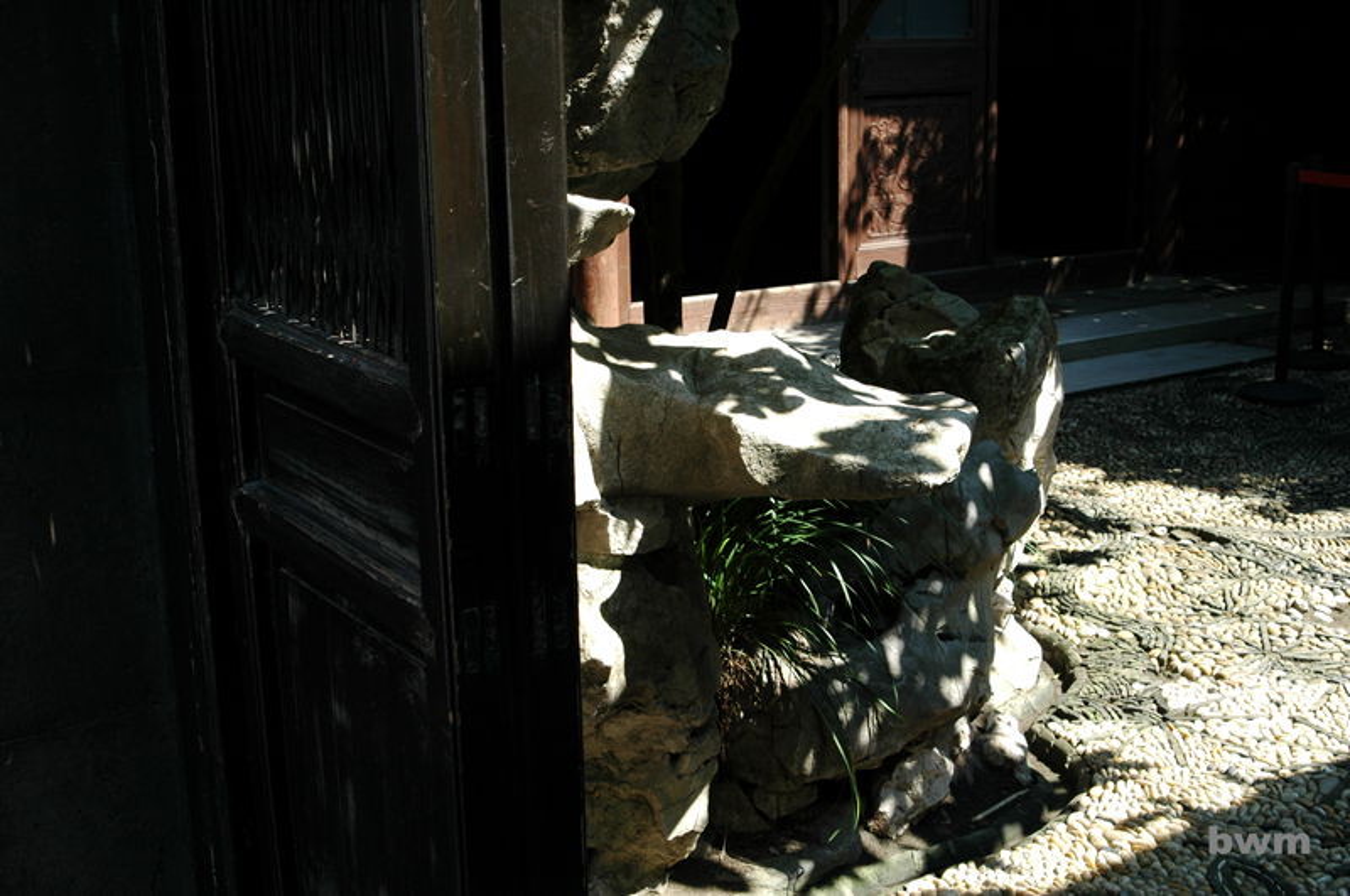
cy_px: 448
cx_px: 675
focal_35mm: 42
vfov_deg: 31.8
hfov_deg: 46.5
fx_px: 1573
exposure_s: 1/100
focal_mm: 28
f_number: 9
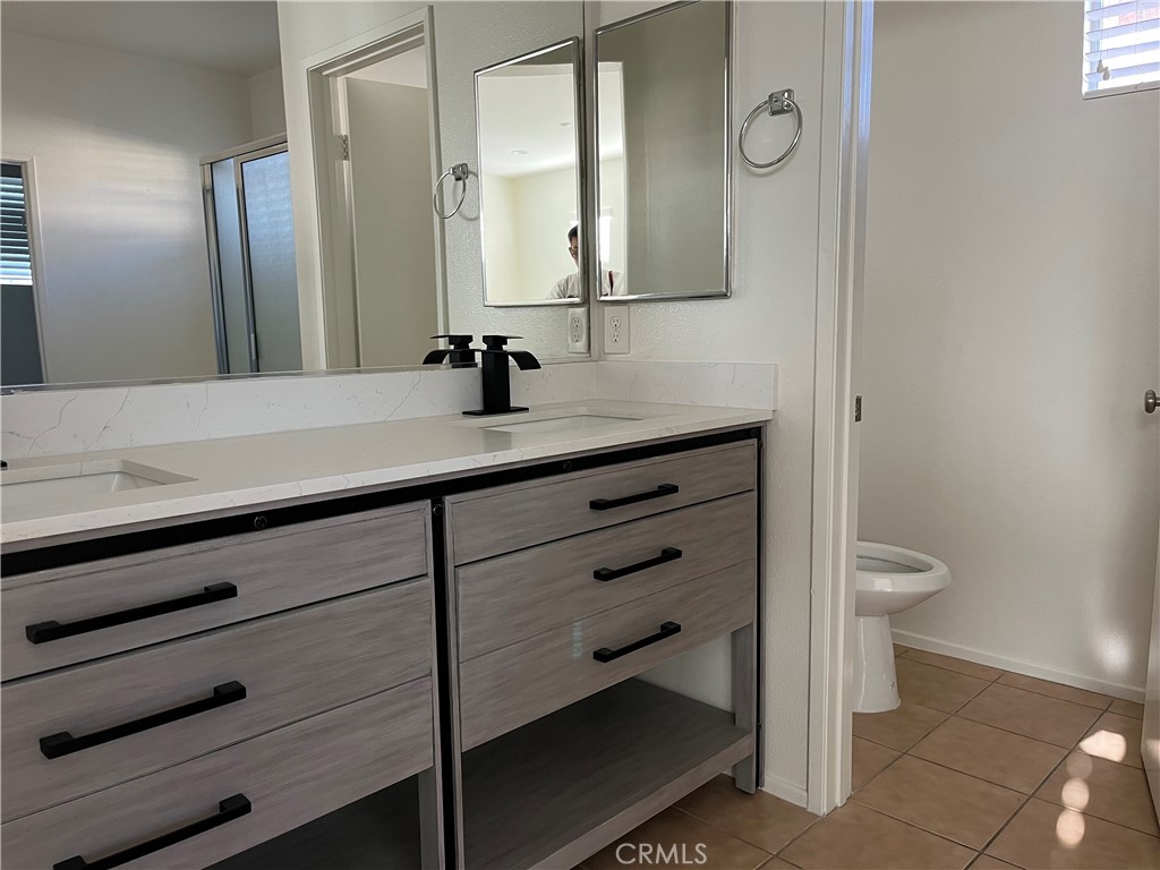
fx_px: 871
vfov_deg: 53.1
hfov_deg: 67.3
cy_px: 435
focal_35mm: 26
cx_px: 580
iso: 125
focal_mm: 5.1
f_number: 1.6
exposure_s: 1/60
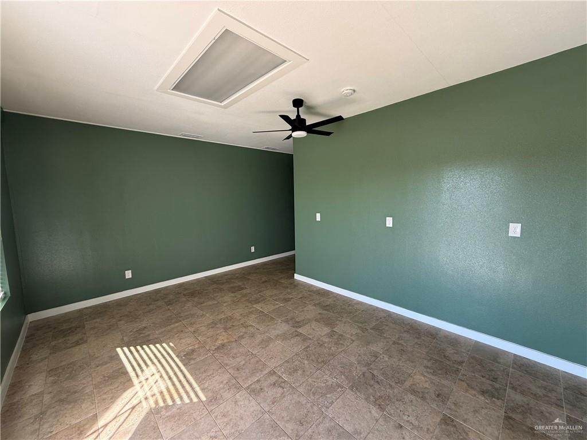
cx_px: 294
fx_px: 237
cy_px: 220
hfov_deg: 102.1
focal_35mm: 14
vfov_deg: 85.7
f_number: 2.2
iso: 80
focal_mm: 2.22
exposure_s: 1/99
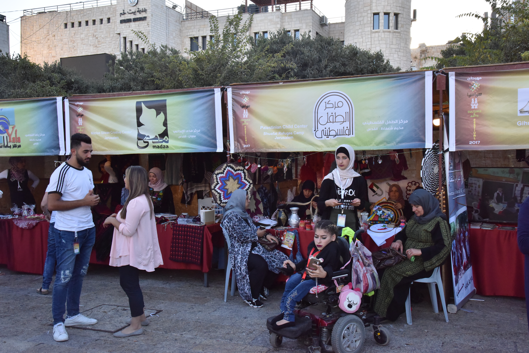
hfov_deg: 50.7
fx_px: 558
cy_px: 176
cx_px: 264
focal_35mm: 38
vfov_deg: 35.1
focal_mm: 38
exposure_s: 1/640
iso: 2500
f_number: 13
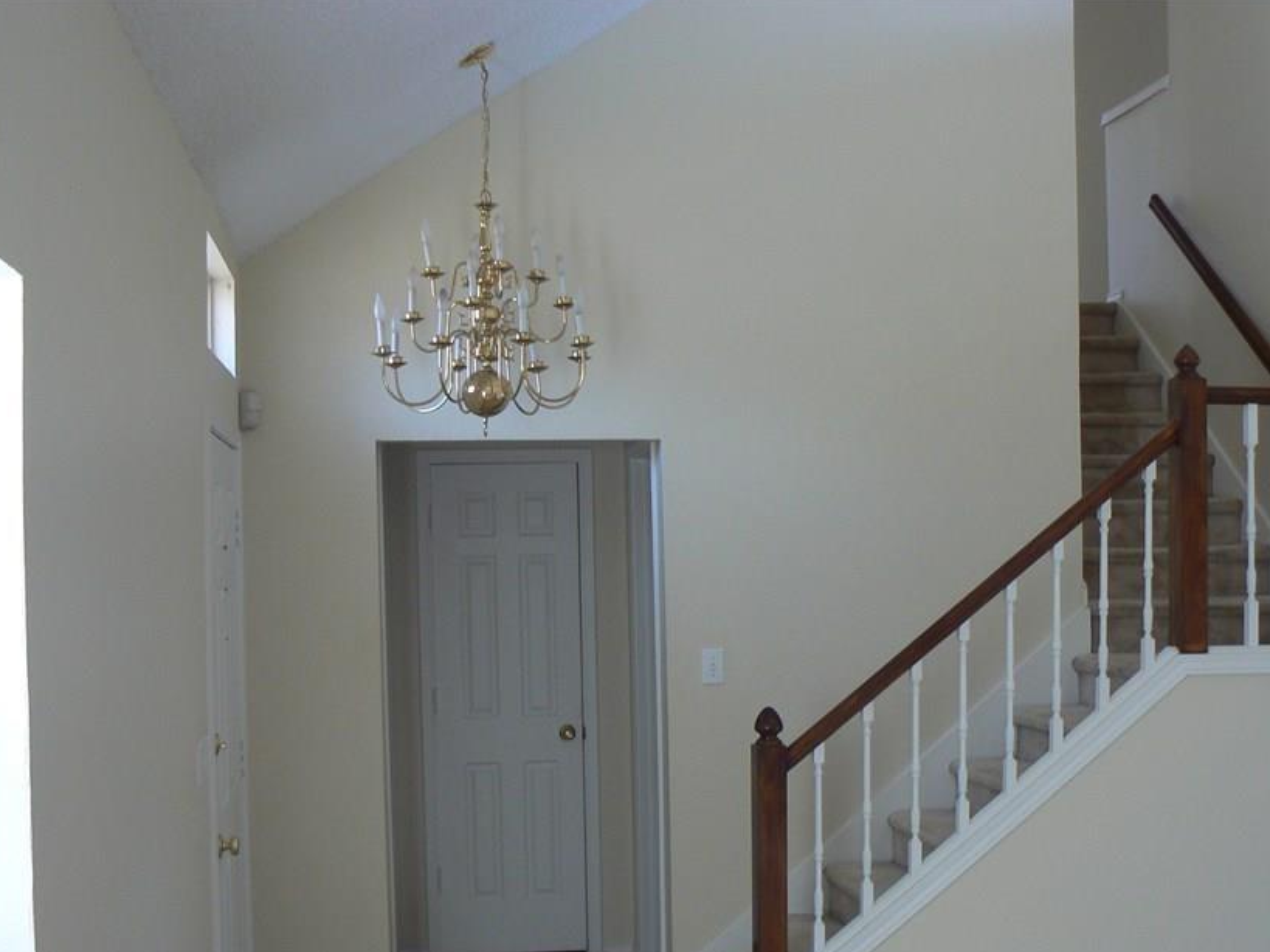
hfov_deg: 42.0
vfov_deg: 32.0
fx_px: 1651
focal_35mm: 45
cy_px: 591
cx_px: 578
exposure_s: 1/30
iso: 100
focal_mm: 6
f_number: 2.8
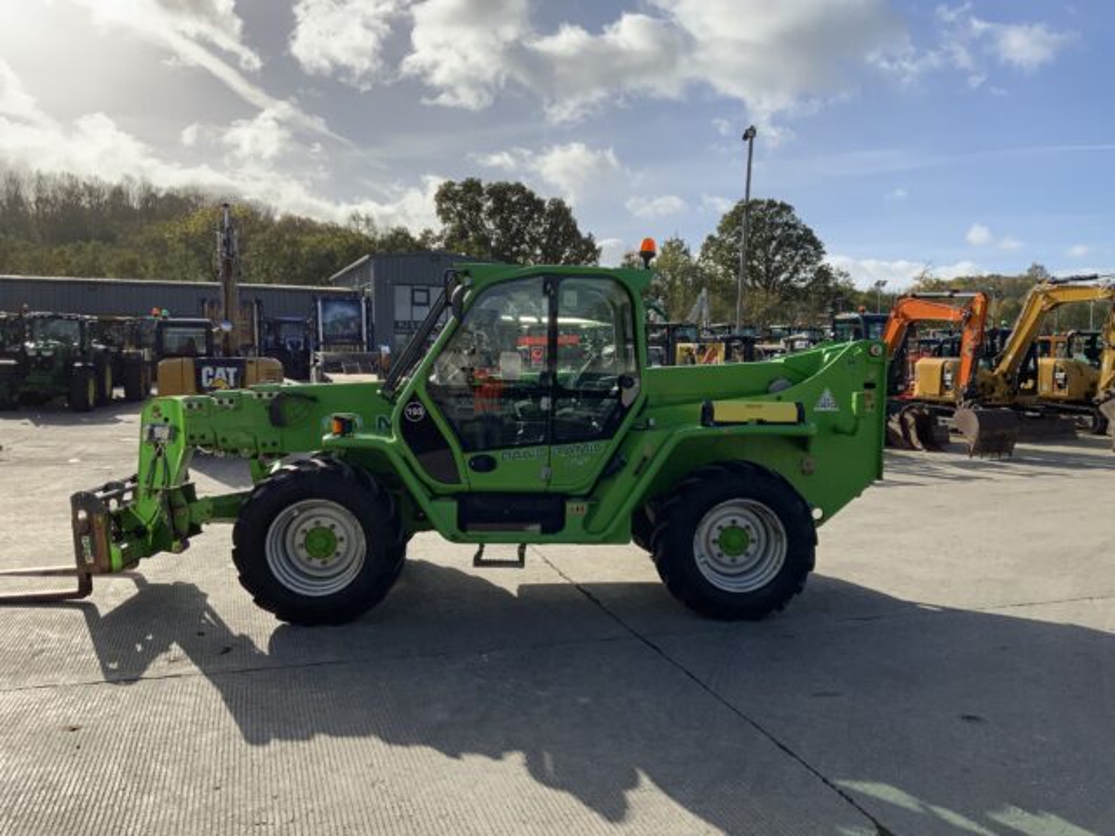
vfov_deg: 48.2
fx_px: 934
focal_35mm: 29
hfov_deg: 61.7
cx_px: 558
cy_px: 418
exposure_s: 1/3322
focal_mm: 3
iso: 20
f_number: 1.8
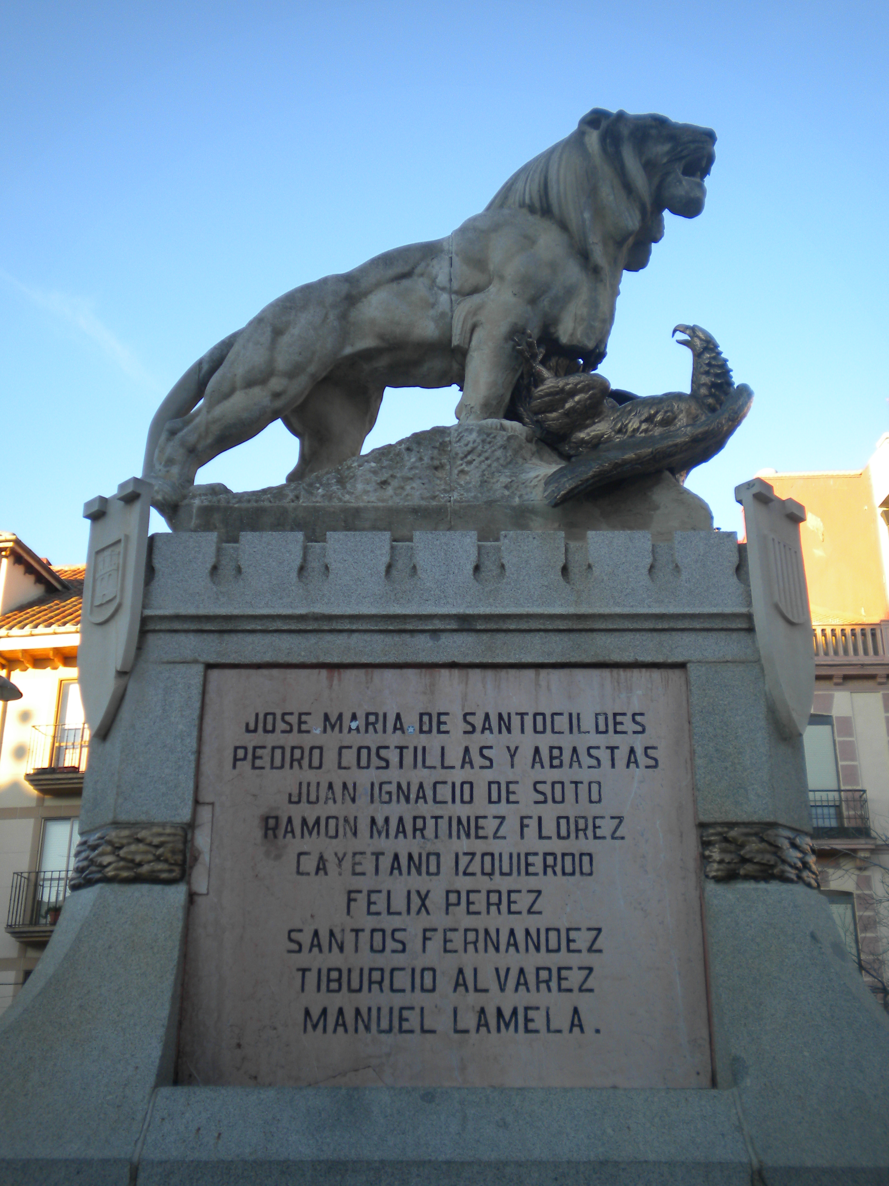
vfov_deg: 45.8
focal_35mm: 41
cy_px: 593
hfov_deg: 35.1
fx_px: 1404
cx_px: 444
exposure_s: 1/102
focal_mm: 7.4
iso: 80
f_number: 3.5
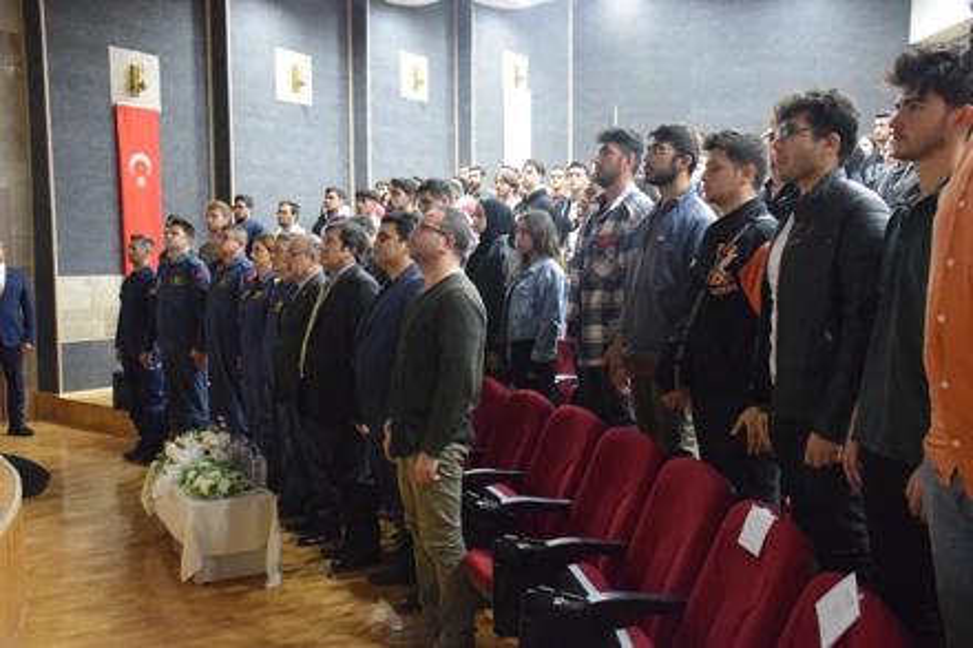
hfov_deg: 55.1
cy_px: 324
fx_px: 932
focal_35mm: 34
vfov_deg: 38.3
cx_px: 486
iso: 6400
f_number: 3.8
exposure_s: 1/60
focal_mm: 23
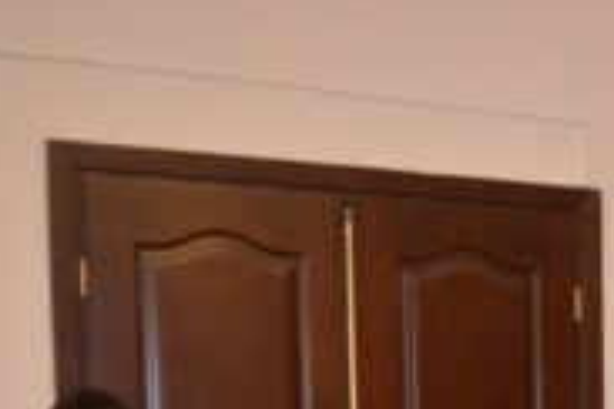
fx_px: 1637
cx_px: 956
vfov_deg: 13.0
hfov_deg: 18.5
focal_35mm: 96
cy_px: 711
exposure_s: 1/30
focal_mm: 18
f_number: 3.5
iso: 800
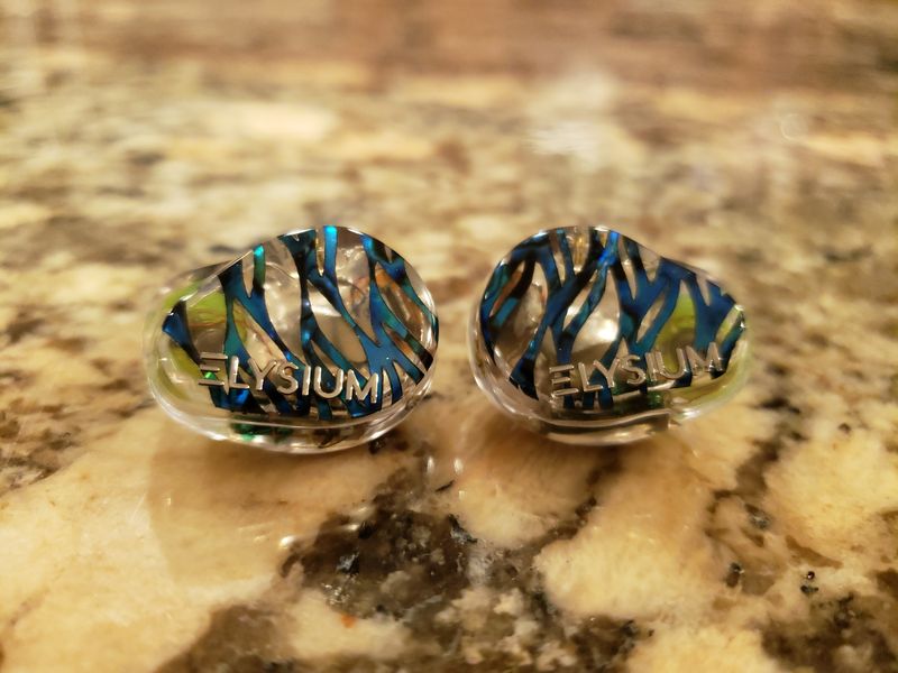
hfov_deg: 67.3
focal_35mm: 26
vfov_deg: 53.1
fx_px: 674
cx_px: 449
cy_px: 336
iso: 400
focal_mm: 4.3
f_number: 1.5
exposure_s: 1/24
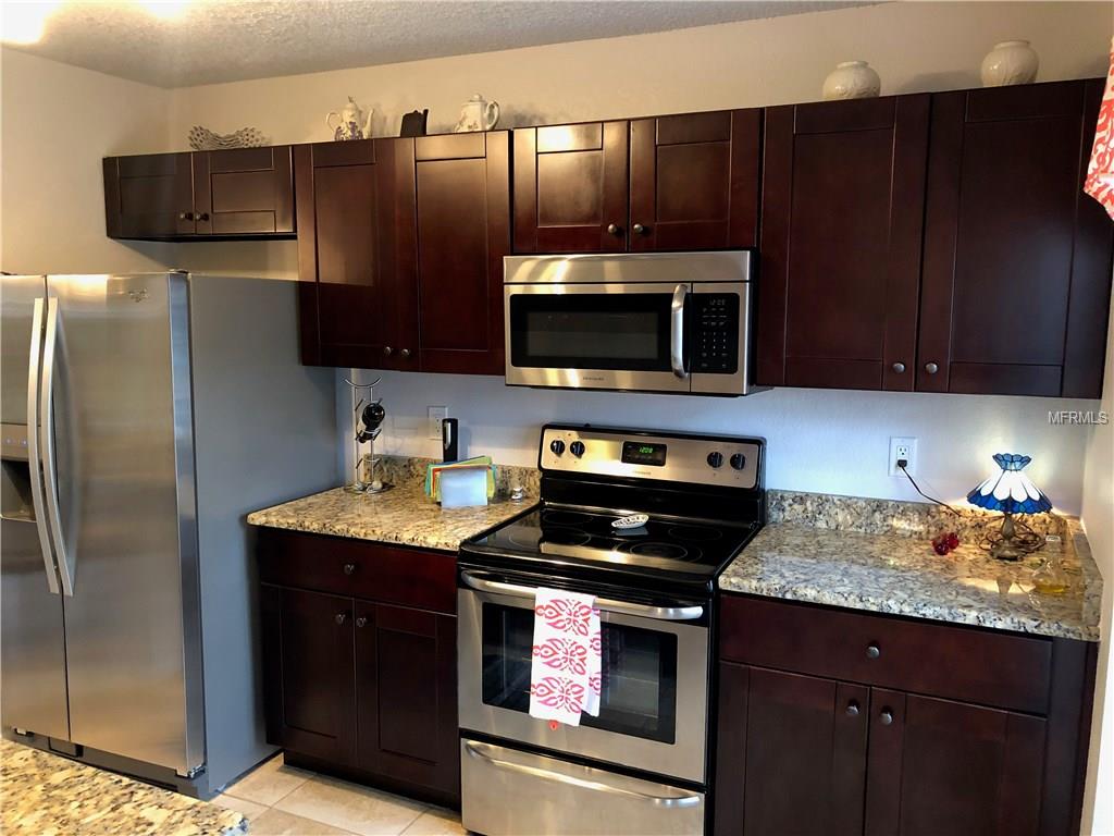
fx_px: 901
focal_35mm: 28
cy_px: 418
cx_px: 557
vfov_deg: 49.7
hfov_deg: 63.4
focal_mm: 4
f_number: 1.8
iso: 100
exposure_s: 1/12
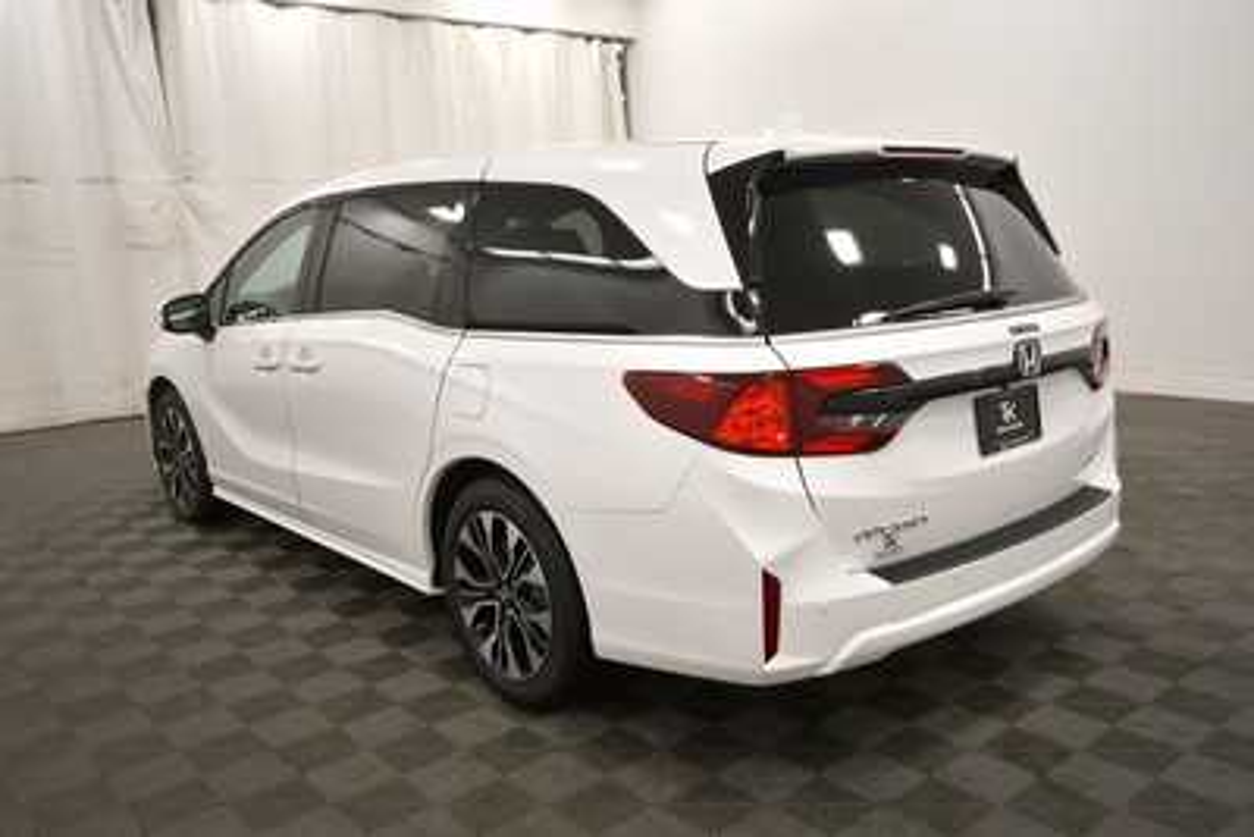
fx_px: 941
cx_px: 627
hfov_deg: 67.4
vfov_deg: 48.0
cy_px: 418
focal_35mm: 27
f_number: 5.3
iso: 800
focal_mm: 18
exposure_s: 1/250
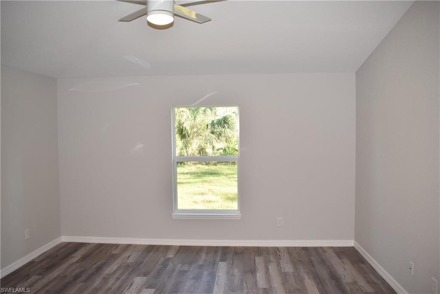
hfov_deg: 67.4
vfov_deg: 47.9
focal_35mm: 27
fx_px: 330
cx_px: 220
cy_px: 147
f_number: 5
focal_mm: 18
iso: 560
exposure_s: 1/200
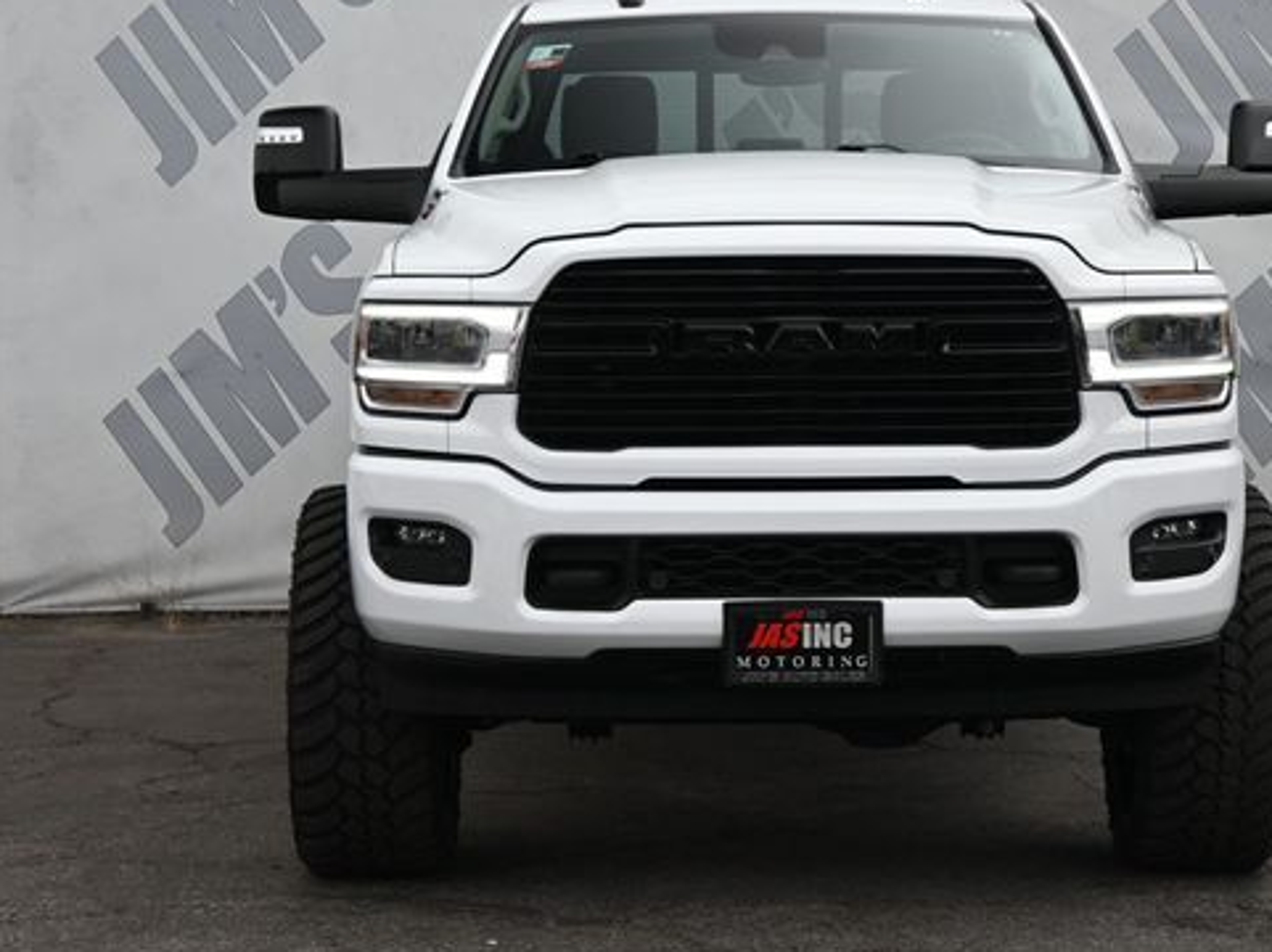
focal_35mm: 96
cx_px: 775
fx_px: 3525
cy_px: 405
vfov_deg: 15.4
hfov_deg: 20.4
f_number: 6.3
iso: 220
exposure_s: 1/250
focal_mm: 50
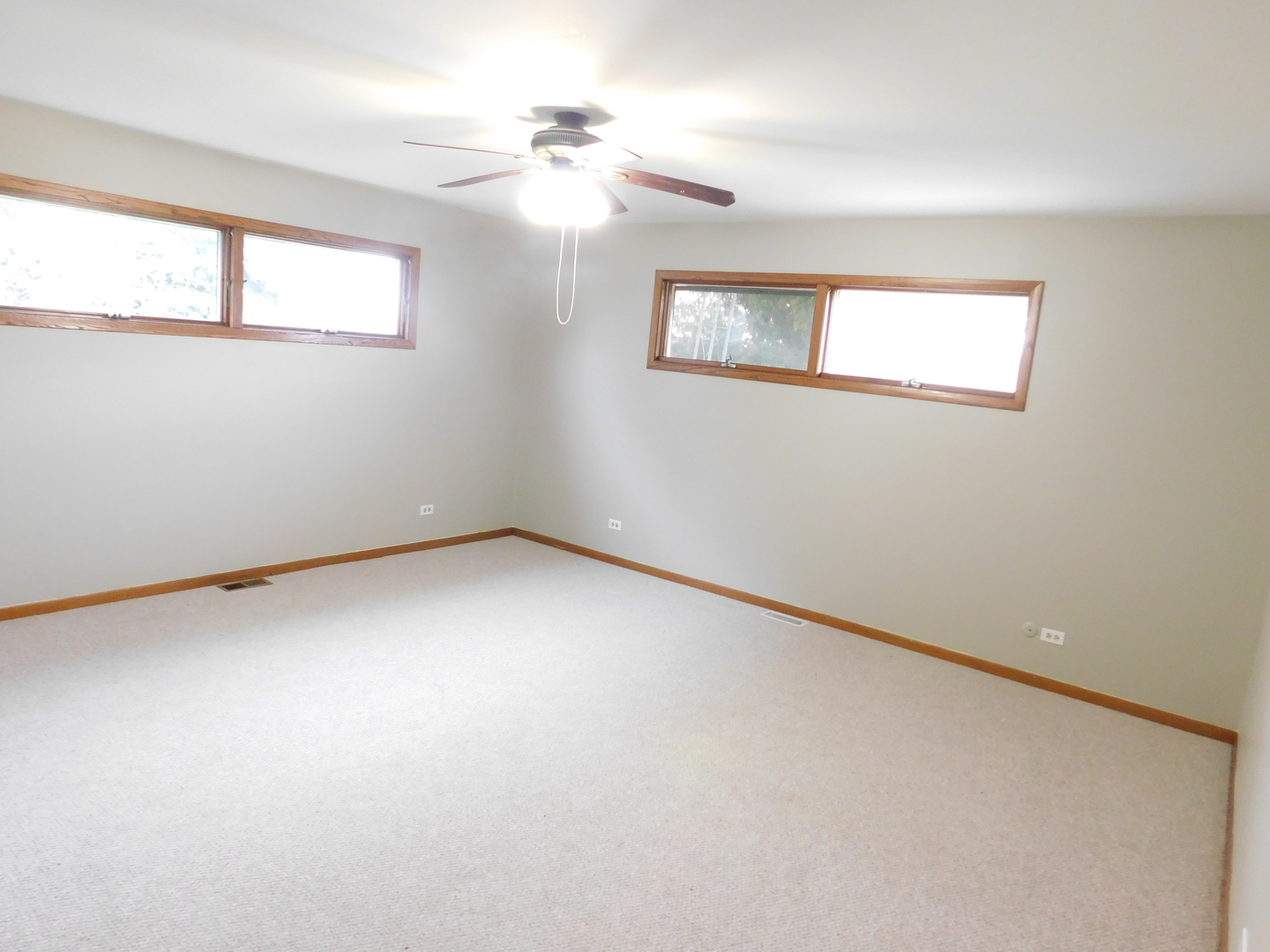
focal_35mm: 23
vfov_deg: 58.9
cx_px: 635
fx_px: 844
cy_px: 476
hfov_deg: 73.9
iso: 400
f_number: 3
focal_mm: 4
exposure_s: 1/10
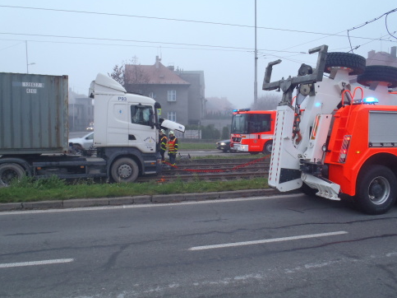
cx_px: 204
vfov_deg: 48.2
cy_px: 145
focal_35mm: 29
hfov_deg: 61.7
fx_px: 333
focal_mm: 5
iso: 160
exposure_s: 1/30
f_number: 3.9
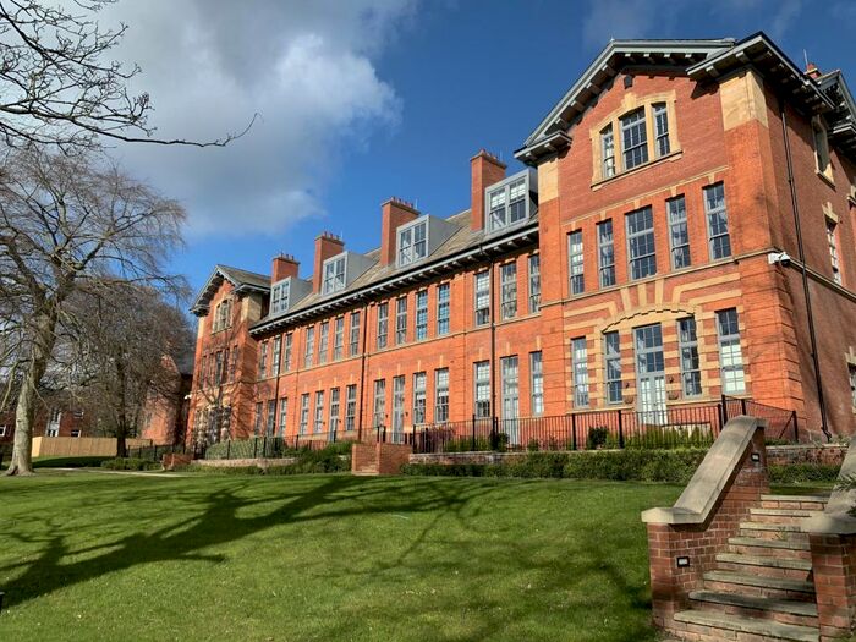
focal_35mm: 26
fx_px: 643
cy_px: 321
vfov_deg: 53.1
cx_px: 428
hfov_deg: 67.3
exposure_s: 1/1916
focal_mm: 4.25
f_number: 1.8
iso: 25
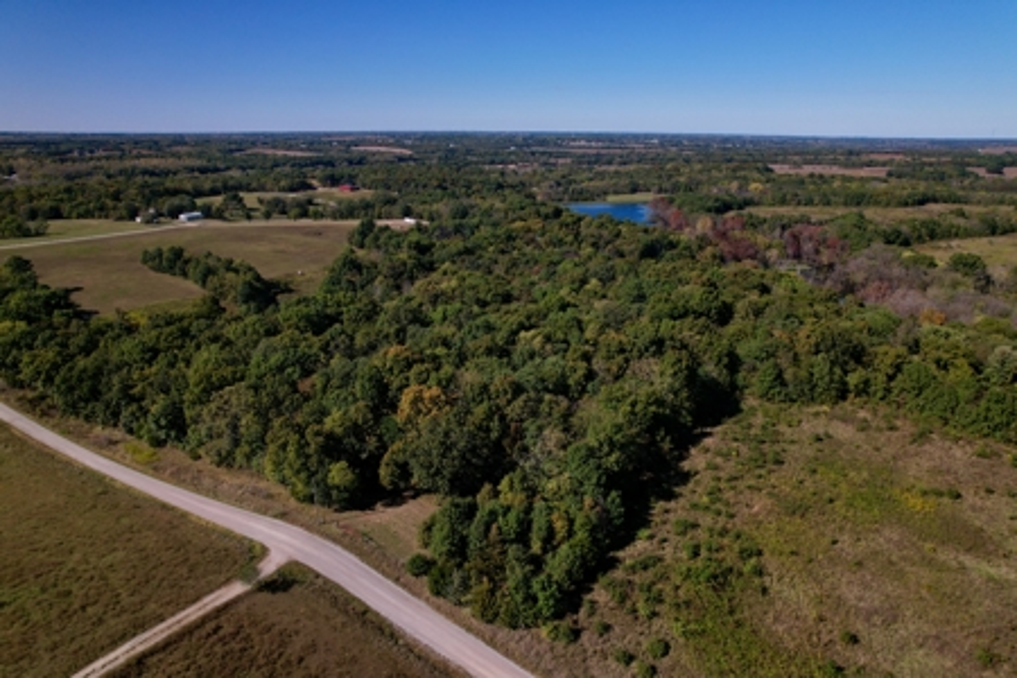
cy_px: 339
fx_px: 621
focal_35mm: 22
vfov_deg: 57.2
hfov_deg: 78.6
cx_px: 508
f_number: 2.8
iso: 100
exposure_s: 1/100
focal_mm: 8.38
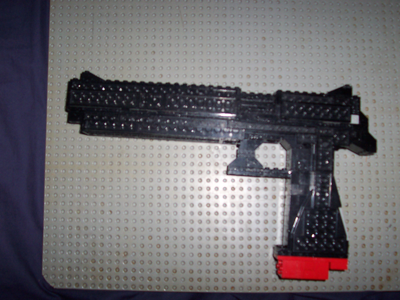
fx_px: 428
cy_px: 150
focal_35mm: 37
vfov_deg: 38.7
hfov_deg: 50.1
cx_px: 200
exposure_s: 1/60
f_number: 2.8
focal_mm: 5.6
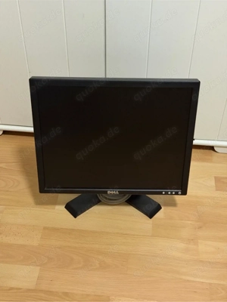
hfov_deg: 30.3
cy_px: 151
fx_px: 420
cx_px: 114
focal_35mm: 48
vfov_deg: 39.7
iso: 800
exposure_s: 1/28
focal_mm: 6.76
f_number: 1.78
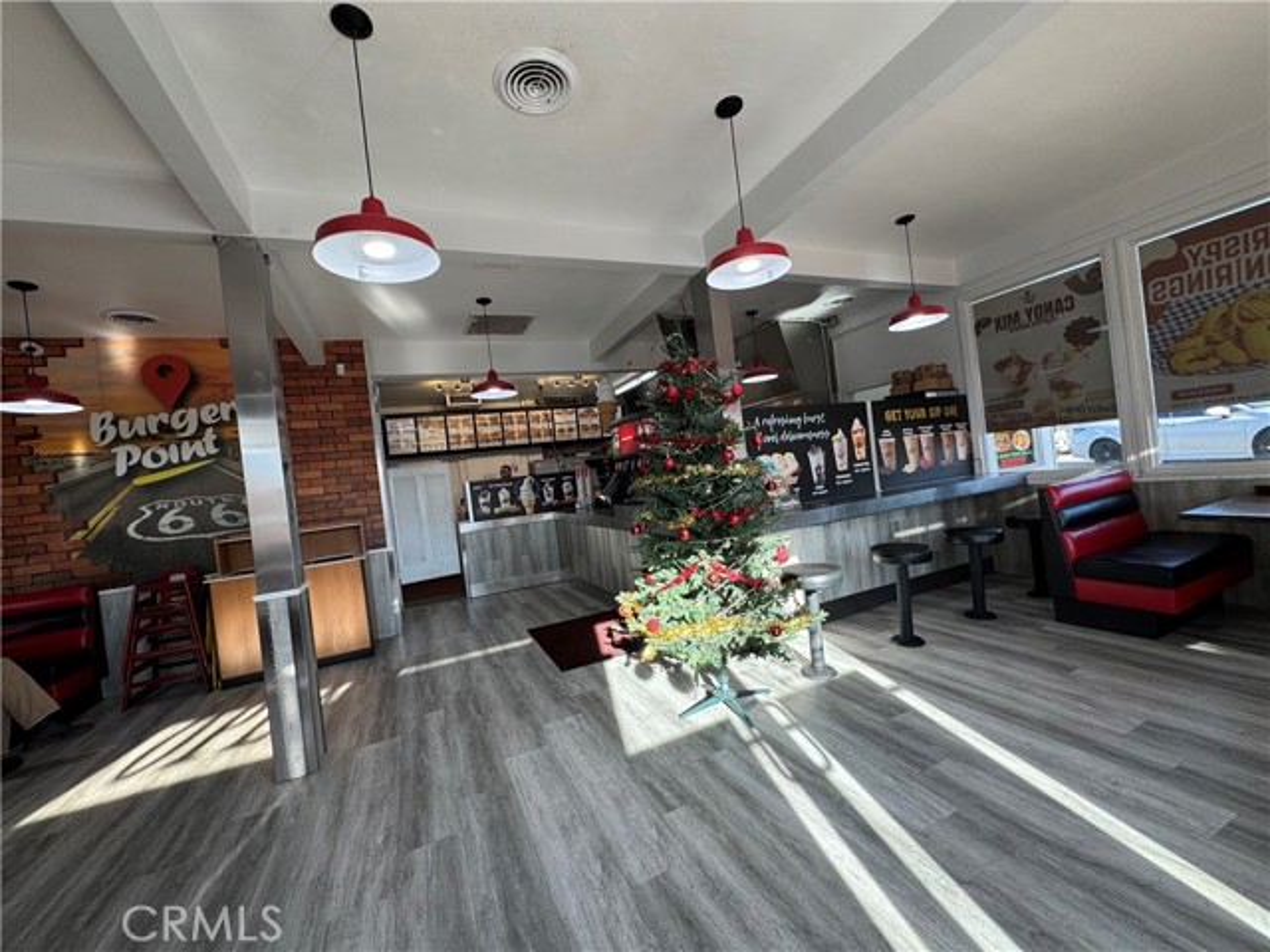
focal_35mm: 14
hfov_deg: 102.1
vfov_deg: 85.7
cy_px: 476
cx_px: 635
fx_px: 514
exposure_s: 1/120
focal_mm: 2.22
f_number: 2.2
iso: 64
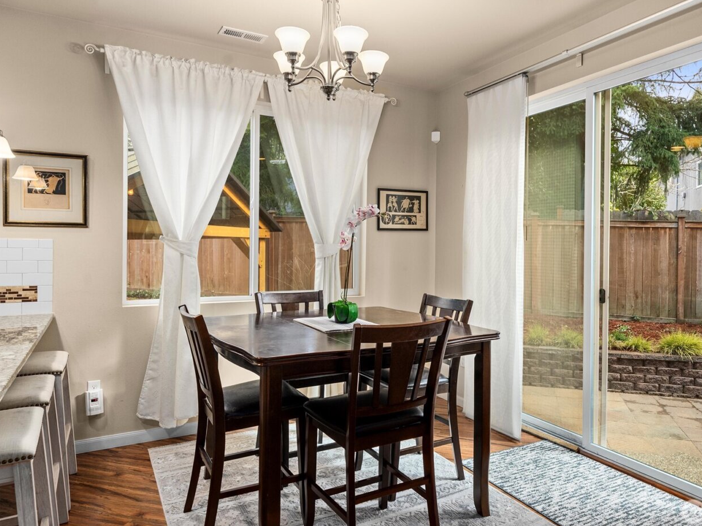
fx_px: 466
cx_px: 397
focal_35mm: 23
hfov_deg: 73.6
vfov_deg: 58.9
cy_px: 263
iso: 1000
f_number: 7.1
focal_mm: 21
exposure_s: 1/13
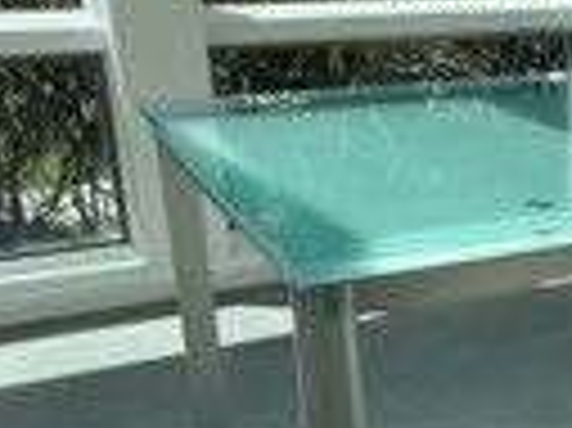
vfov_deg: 20.9
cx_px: 727
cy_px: 304
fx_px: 1156
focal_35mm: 70
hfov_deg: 24.5
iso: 50
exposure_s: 1/1135
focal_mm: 5.7
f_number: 1.5
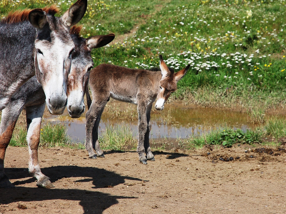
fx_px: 1066
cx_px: 146
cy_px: 107
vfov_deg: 11.5
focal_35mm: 129
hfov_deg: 15.3
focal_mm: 70
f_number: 6.3
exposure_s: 1/640
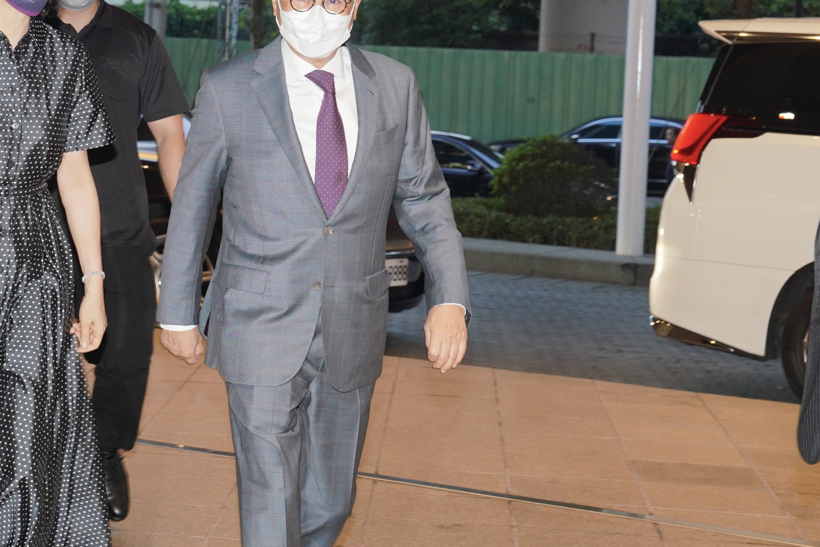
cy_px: 277
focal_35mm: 77
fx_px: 1754
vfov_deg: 17.7
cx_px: 188
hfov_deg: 25.9
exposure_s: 1/160
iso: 1250
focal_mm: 46
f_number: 5.6
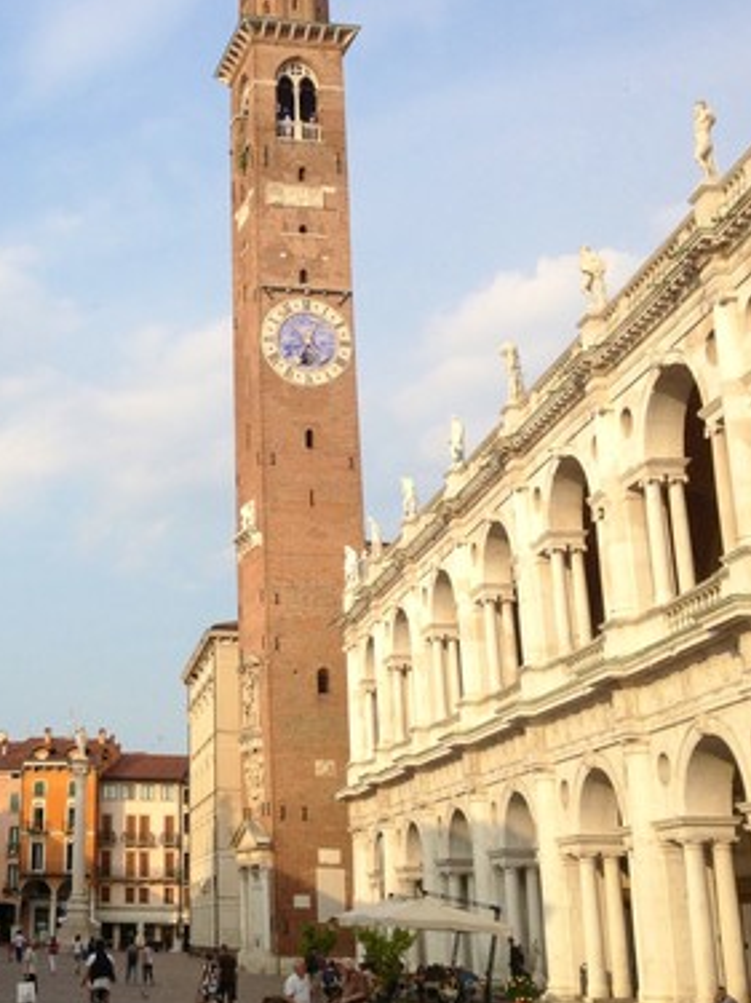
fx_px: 1621
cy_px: 420
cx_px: 99
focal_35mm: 56
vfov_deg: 34.3
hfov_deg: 25.4
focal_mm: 4.28
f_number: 2.4
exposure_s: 1/1534
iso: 50
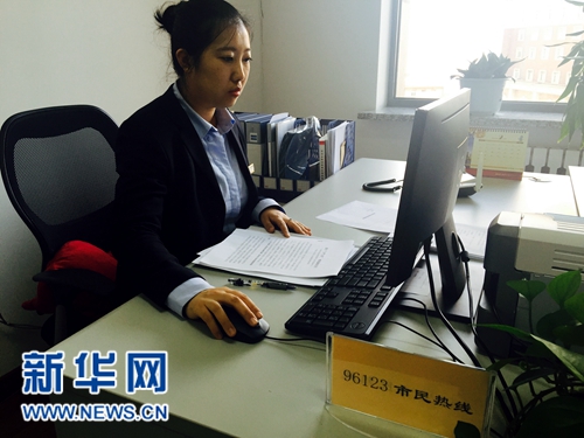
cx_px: 292
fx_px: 489
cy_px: 219
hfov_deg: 61.7
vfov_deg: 48.2
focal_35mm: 29
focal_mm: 4.15
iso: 50
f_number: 2.2
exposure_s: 1/100
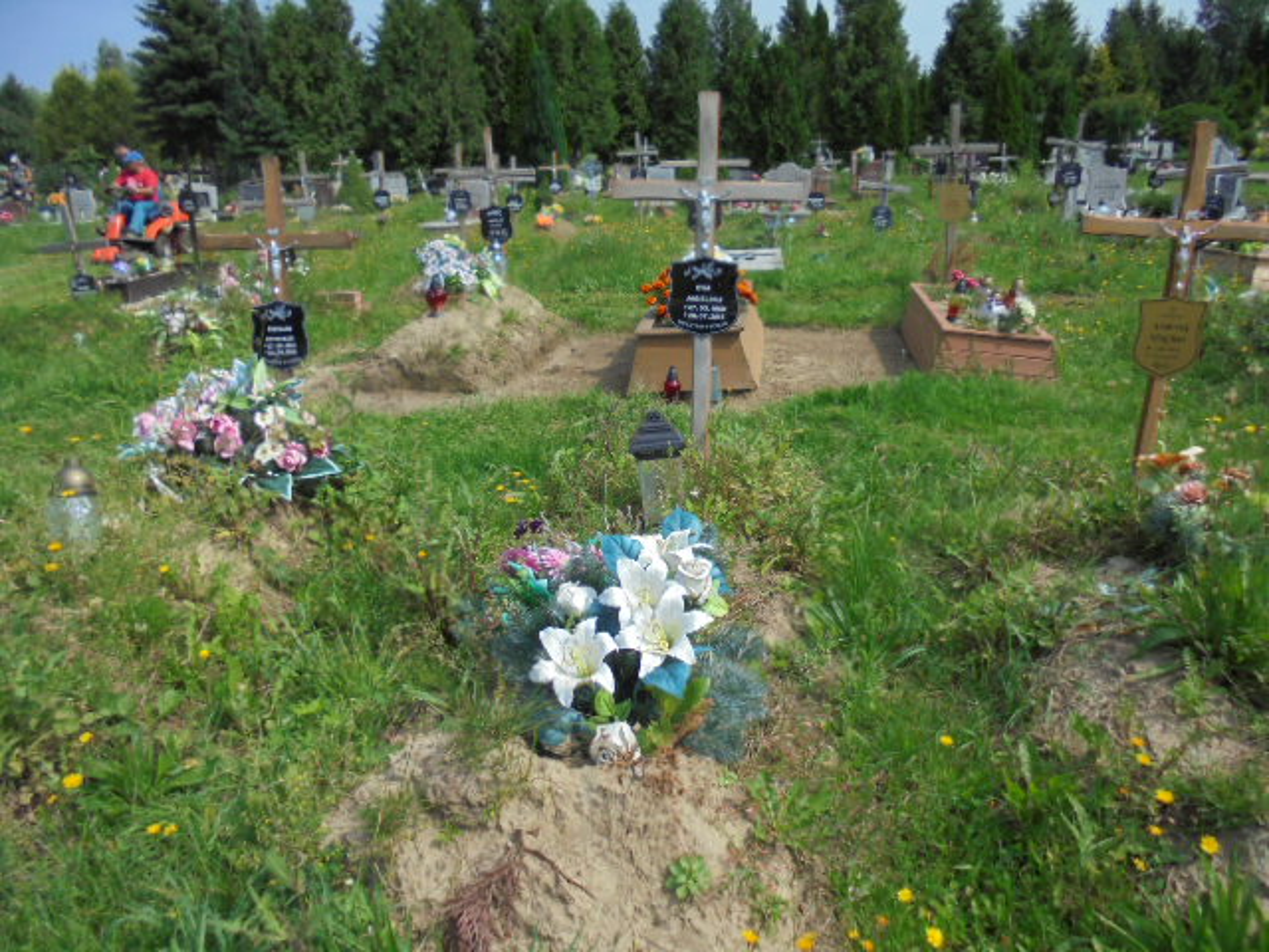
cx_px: 634
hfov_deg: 67.3
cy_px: 476
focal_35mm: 26
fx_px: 953
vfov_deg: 53.1
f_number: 3.5
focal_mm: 4.6
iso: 100
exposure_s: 1/1000
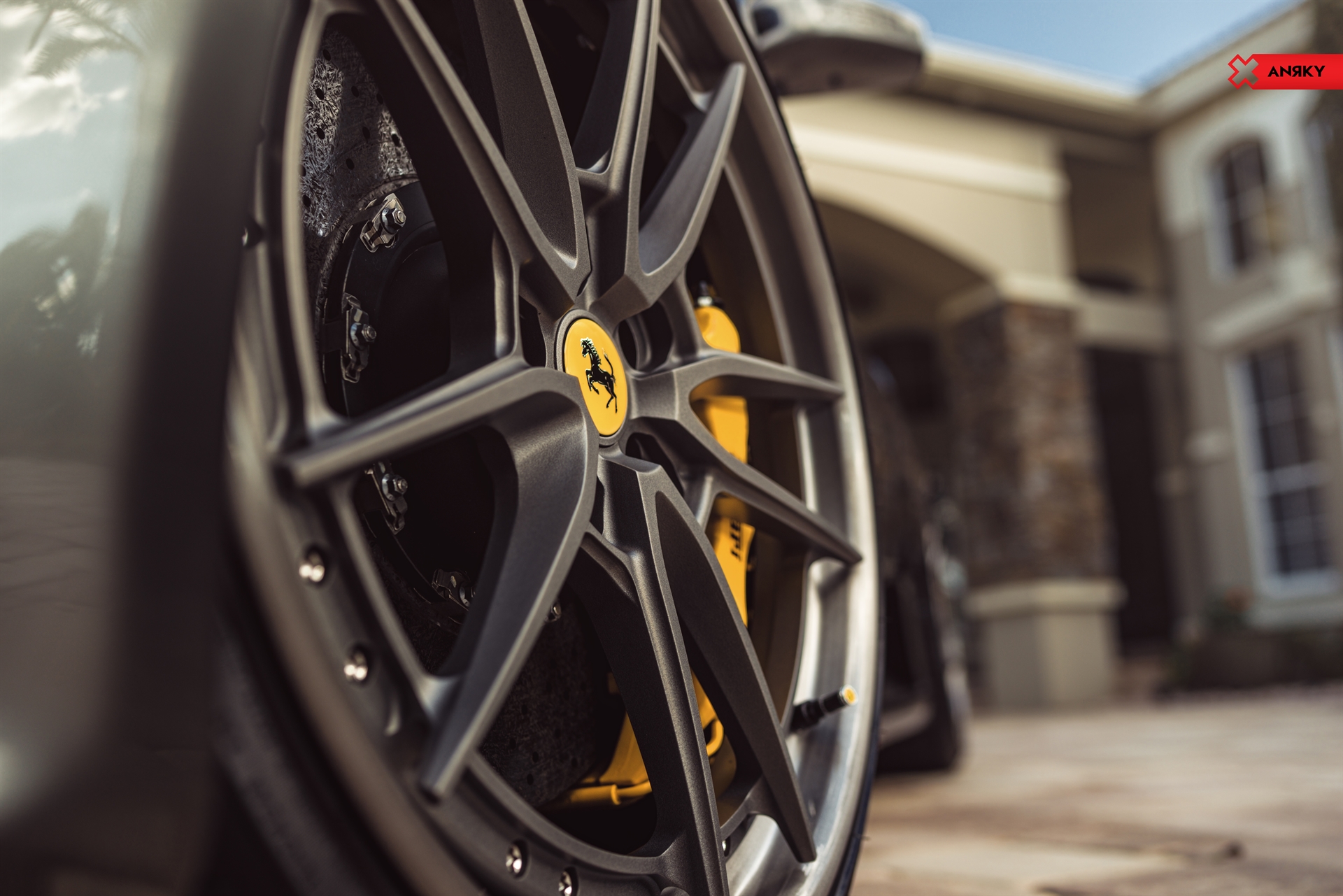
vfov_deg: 37.9
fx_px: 1306
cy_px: 448
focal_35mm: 35
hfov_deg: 54.4
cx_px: 672
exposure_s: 1/125
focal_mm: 35
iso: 100
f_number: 2.8
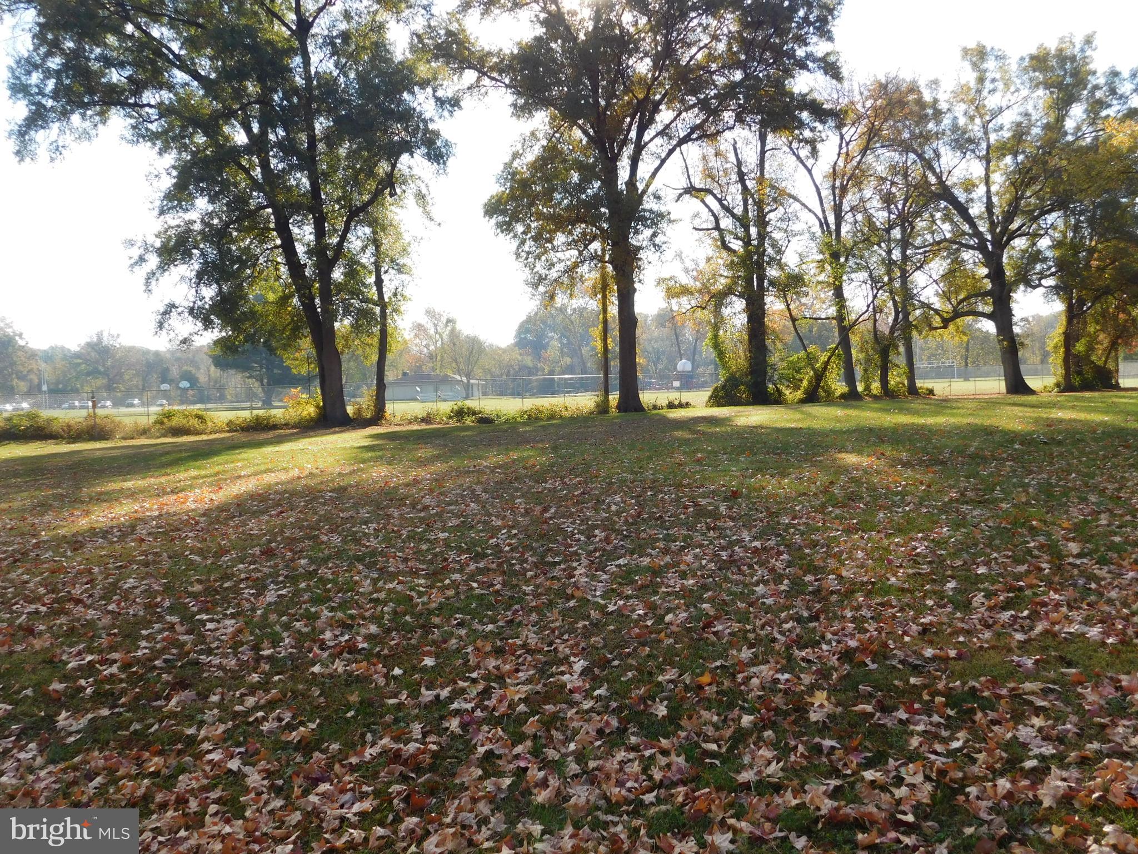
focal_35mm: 30
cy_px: 427
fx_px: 986
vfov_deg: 46.8
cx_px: 569
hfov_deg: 60.0
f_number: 3.2
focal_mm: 5.3
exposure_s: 1/500
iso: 125
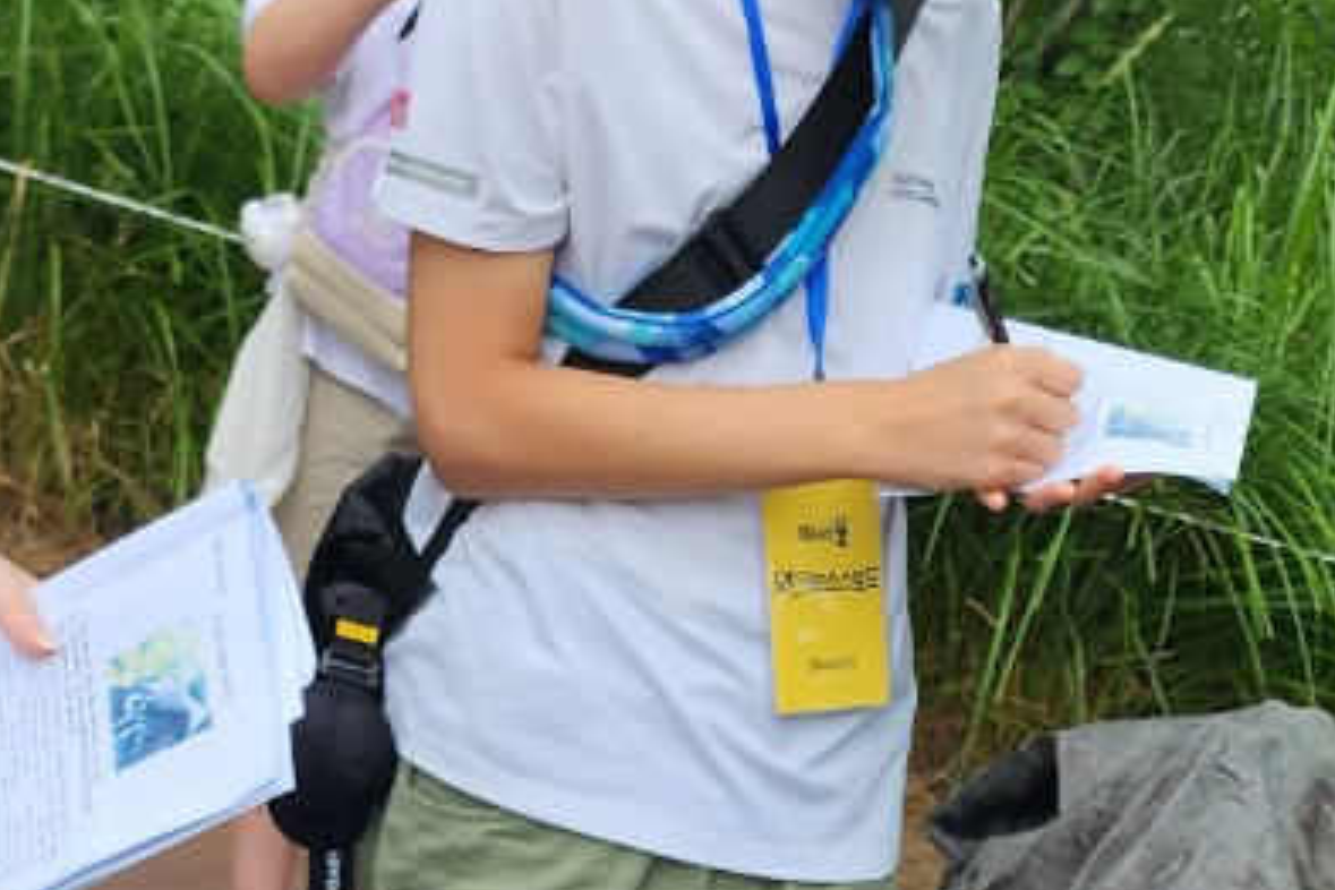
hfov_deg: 25.5
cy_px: 1566
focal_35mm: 78
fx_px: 2892
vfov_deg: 15.3
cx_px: 1097
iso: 20
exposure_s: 1/180
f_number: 1.8
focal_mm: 6.4
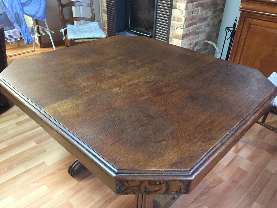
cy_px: 104
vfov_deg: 48.2
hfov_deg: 61.7
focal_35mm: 29
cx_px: 138
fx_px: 232
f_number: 2.2
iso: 250
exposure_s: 1/25
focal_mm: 4.15
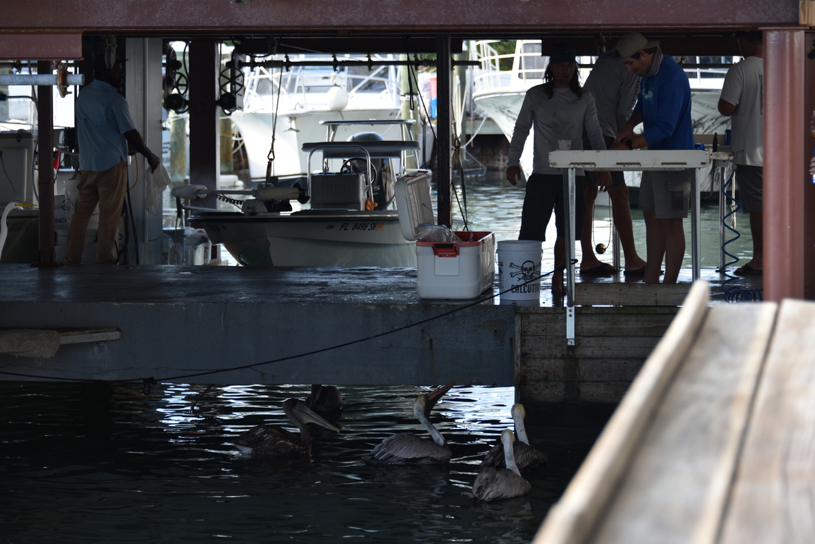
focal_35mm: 124
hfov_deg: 16.5
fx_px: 2808
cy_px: 261
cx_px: 399
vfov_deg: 11.1
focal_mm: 116
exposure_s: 1/250
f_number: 5.6
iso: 280
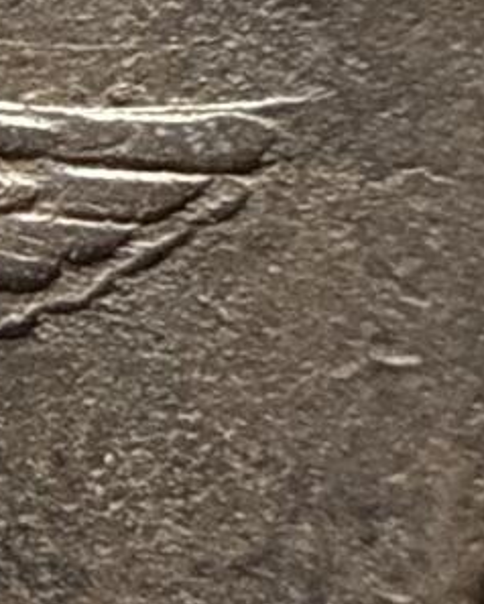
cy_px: 384
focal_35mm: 142
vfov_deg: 13.5
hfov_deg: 9.8
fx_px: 2540
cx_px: -610
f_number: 2.2
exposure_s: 1/61
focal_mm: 2.22
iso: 400
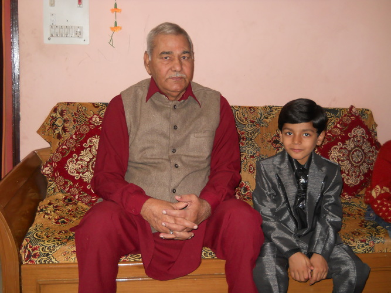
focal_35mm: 41
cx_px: 196
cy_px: 146
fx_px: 463
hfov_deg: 45.8
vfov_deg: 35.1
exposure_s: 1/30
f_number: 3.1
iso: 200
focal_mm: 6.72
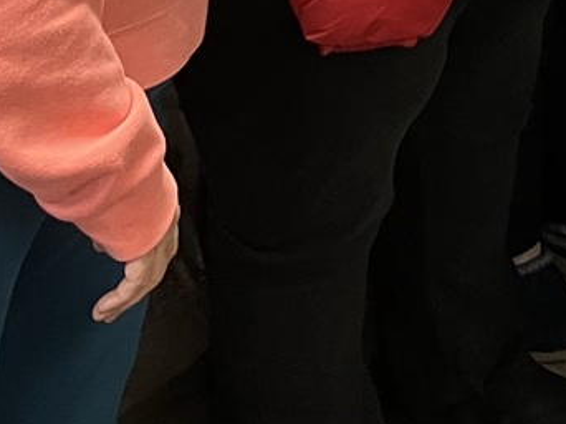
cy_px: -489
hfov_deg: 13.3
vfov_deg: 10.2
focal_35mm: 132
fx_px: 2157
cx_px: 1062
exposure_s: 1/60
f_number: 1.8
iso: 125
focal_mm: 3.99
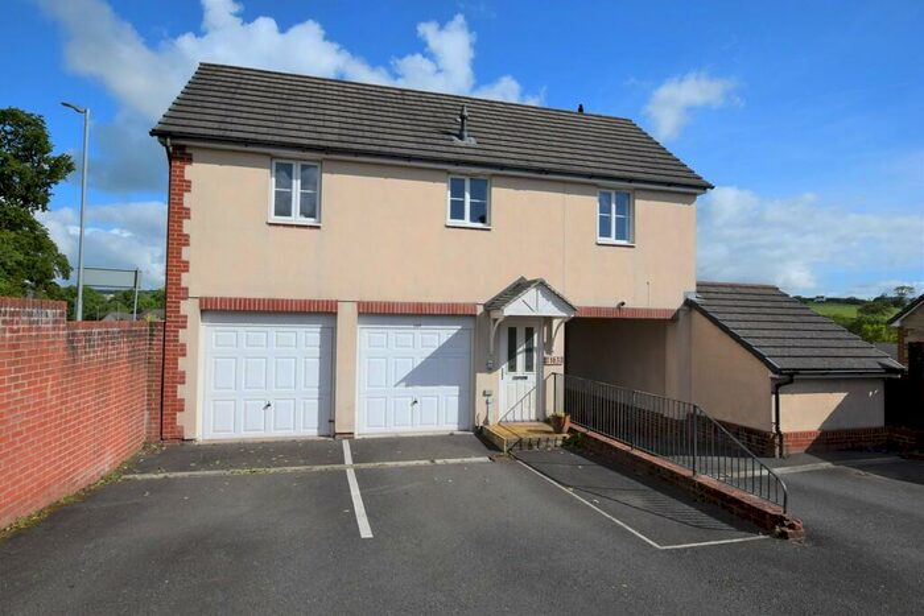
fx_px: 501
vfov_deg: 63.2
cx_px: 462
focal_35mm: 20
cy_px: 308
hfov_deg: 85.4
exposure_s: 1/500
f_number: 11
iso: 200
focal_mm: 13
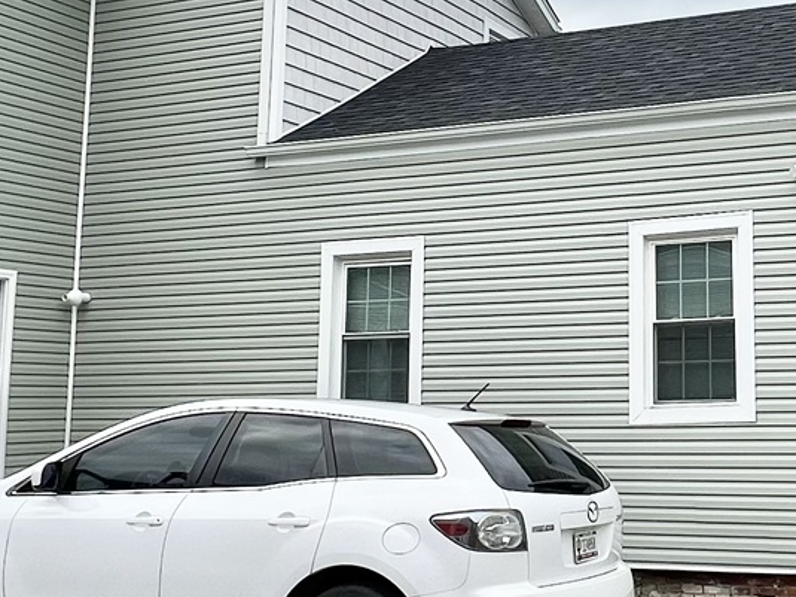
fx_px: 1127
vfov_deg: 29.6
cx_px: 716
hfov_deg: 36.5
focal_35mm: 49
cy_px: 246
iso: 32
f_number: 1.8
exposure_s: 1/1143
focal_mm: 1.57
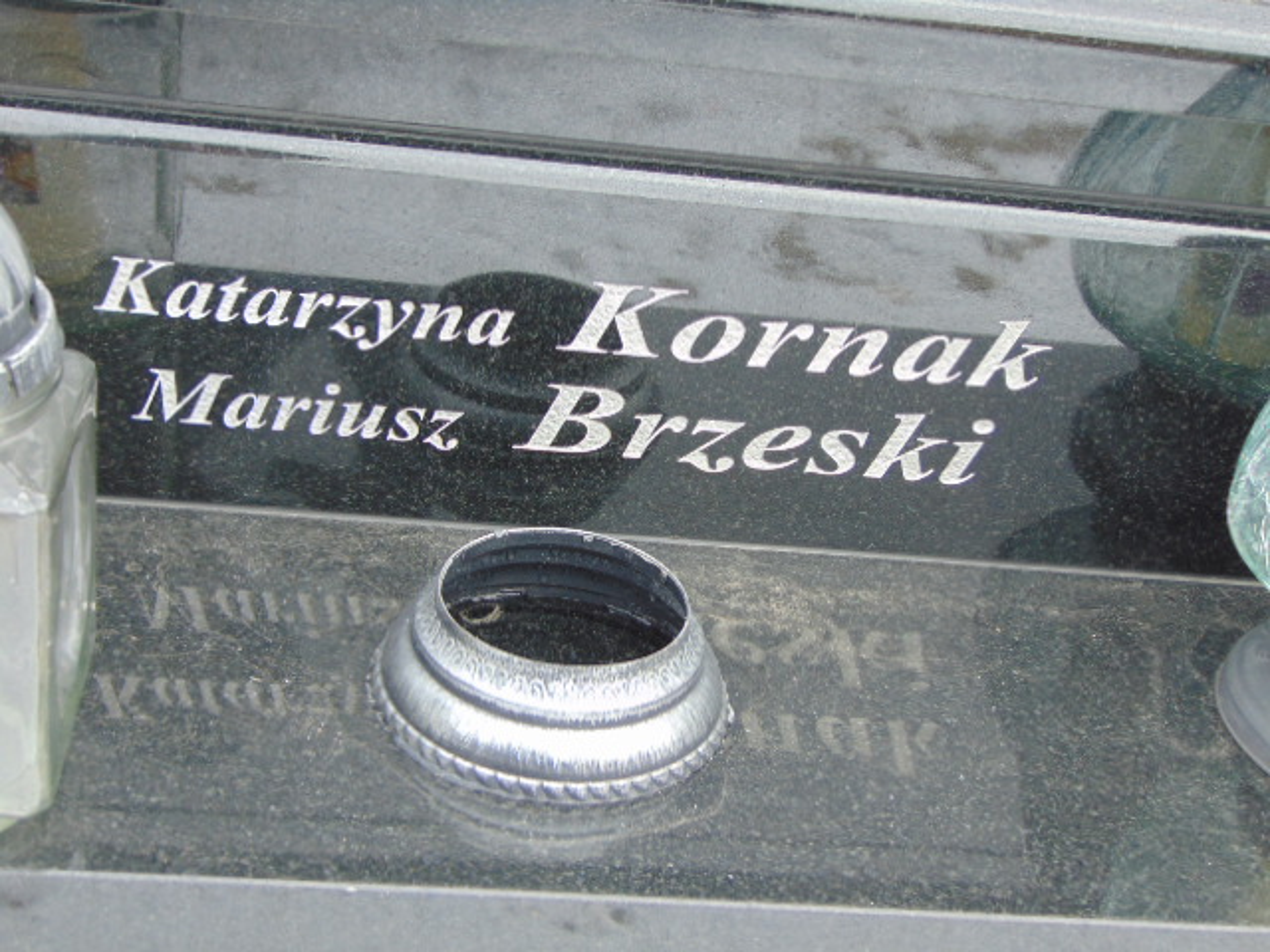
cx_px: 635
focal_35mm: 60
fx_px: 2201
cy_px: 476
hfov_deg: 32.2
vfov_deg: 24.4
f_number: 3.6
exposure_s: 1/60
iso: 80
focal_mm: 10.8
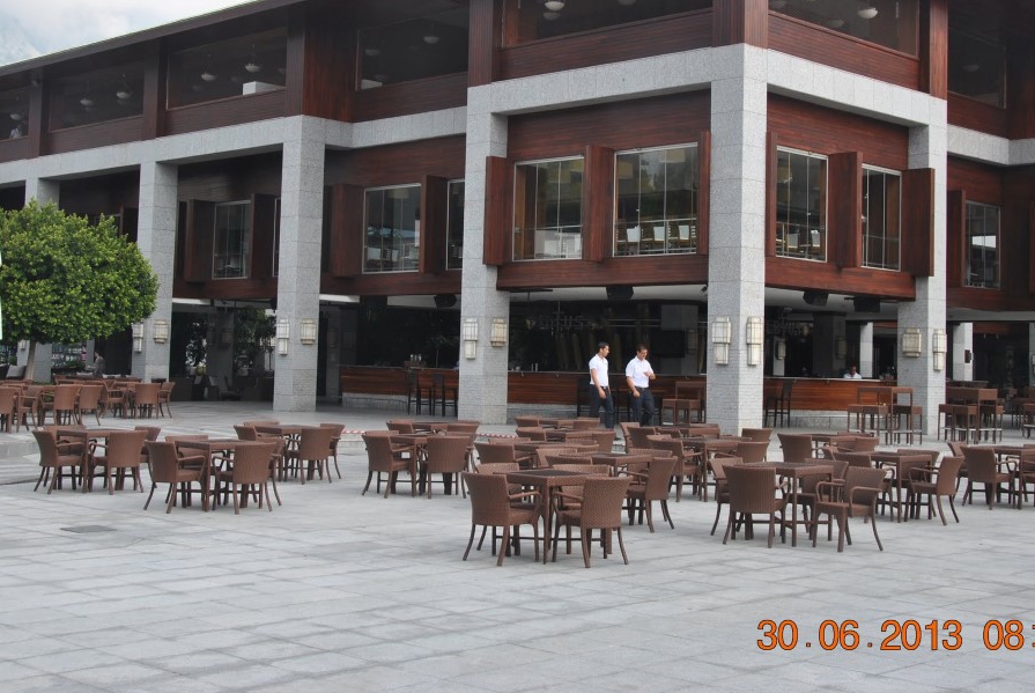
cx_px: 549
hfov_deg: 39.5
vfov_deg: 27.0
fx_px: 1439
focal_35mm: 50
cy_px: 258
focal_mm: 26
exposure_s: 1/200
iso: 100
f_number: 7.1
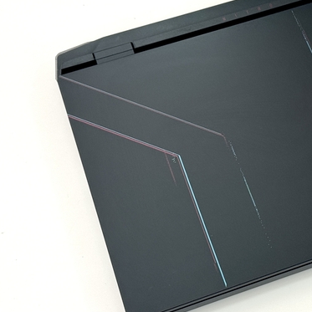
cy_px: 129
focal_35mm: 91
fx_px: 928
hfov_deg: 18.7
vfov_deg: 19.1
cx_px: 290
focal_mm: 6.76
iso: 64
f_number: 1.78
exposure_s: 1/121
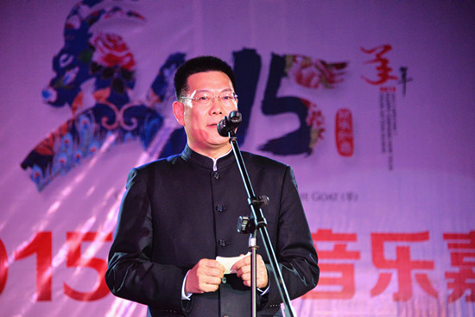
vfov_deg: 8.1
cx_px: 238
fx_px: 2244
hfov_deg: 12.1
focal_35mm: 170
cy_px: 158
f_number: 5.6
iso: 3200
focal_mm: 170
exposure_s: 1/1250
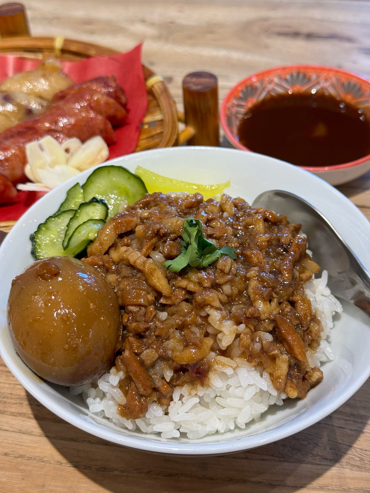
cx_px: 185
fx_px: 684
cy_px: 246
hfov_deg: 30.3
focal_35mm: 48
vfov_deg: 39.7
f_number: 1.78
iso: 80
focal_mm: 6.86
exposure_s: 1/100
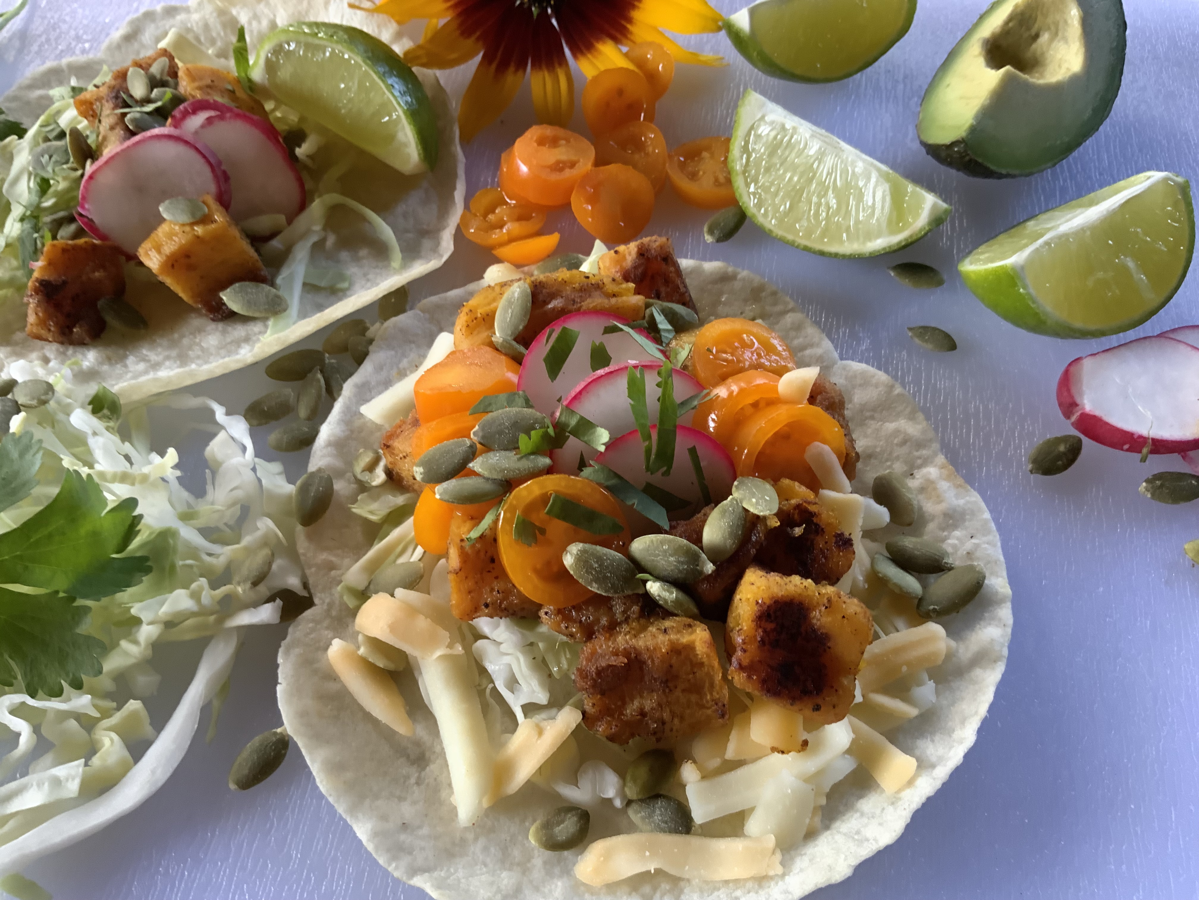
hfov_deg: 61.7
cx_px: 600
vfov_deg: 48.2
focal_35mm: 29
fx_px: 1004
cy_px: 450
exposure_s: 1/40
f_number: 1.8
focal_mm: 3
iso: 200
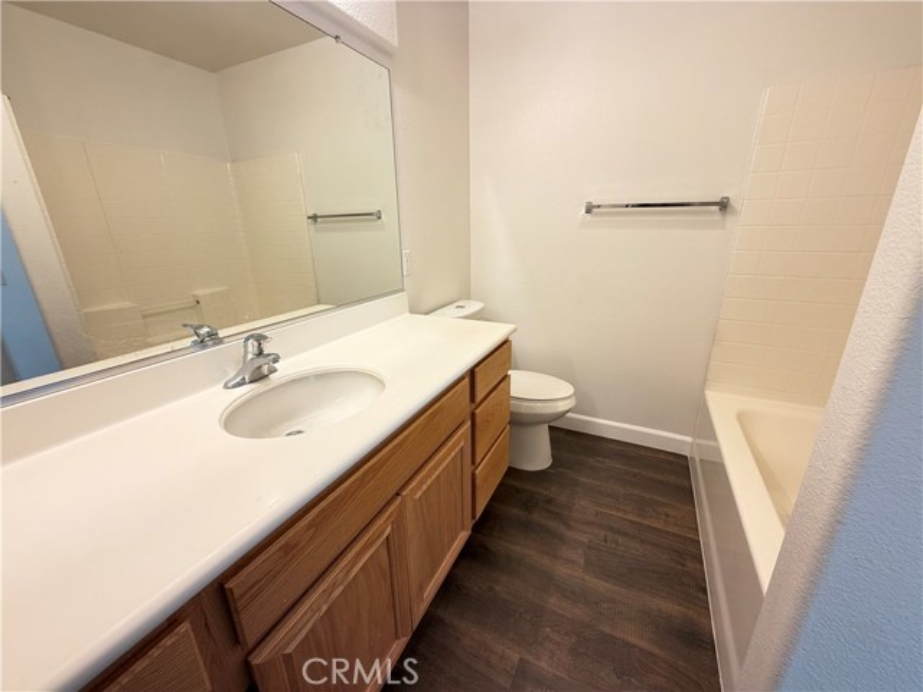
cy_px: 346
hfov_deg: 102.1
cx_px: 462
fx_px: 373
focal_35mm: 14
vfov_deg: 85.7
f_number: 2.2
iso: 200
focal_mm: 2.22
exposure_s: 1/60
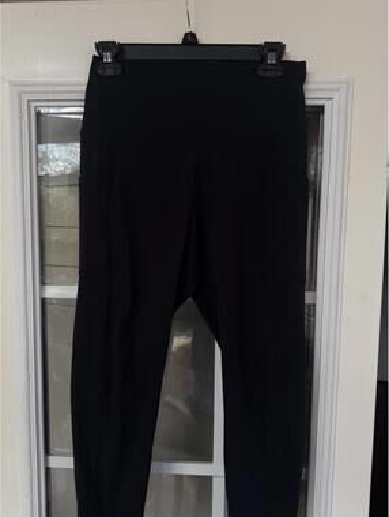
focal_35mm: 24
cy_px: 258
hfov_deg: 56.9
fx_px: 359
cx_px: 194
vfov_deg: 71.5
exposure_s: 1/607
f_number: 1.78
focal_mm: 6.76
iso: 80
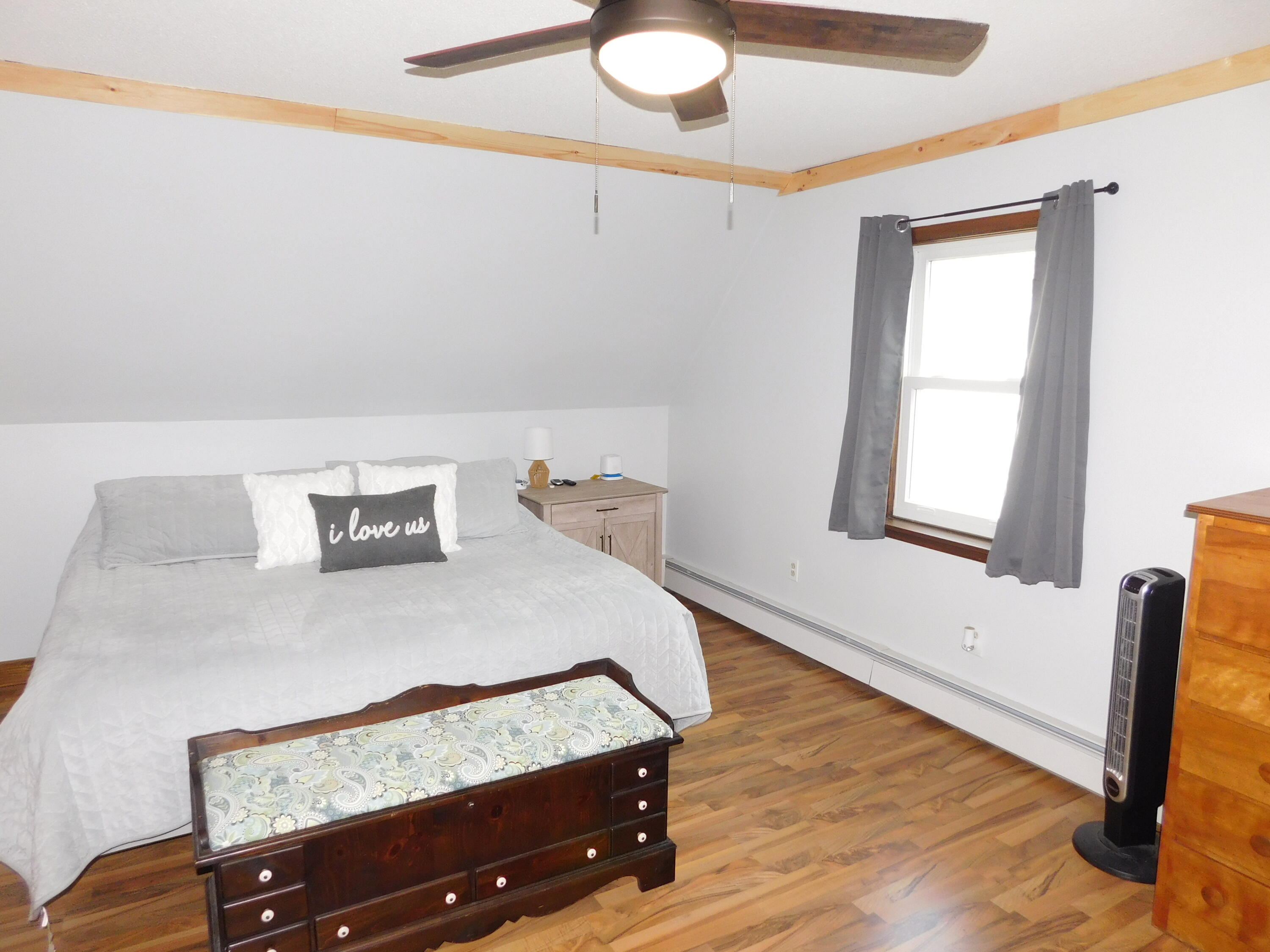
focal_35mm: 23
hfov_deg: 73.9
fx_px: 844
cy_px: 476
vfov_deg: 58.9
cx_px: 635
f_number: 3
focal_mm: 4
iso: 220
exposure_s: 1/30
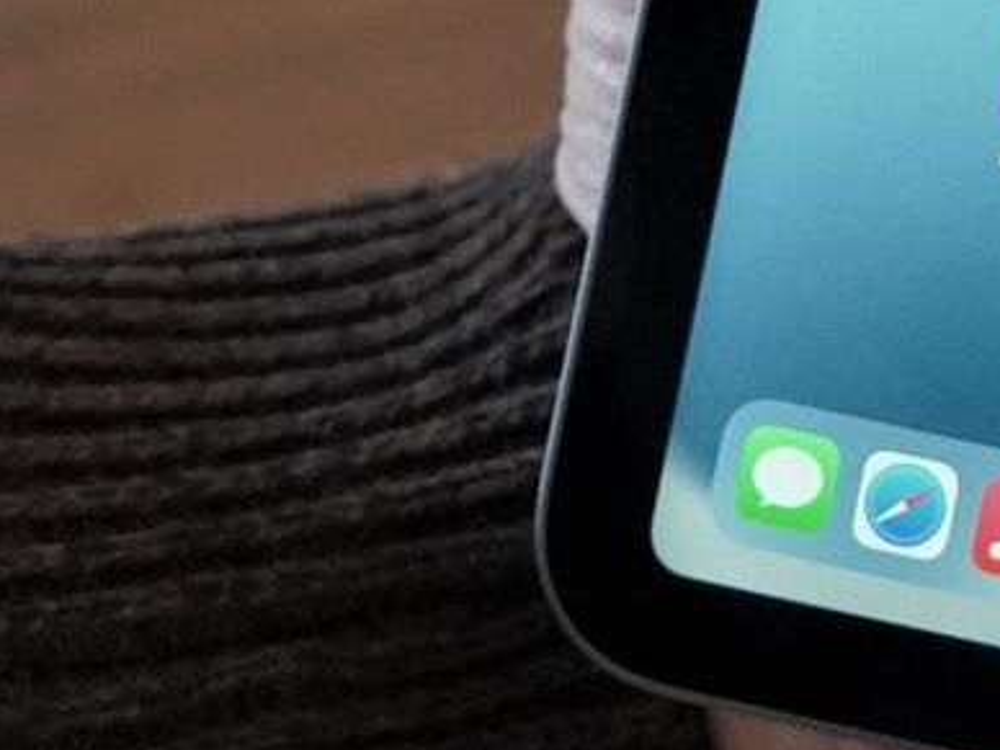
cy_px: -338
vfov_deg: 8.1
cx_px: 1518
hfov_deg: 10.5
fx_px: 5229
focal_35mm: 181
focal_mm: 38
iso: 4000
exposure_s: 1/160
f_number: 6.3
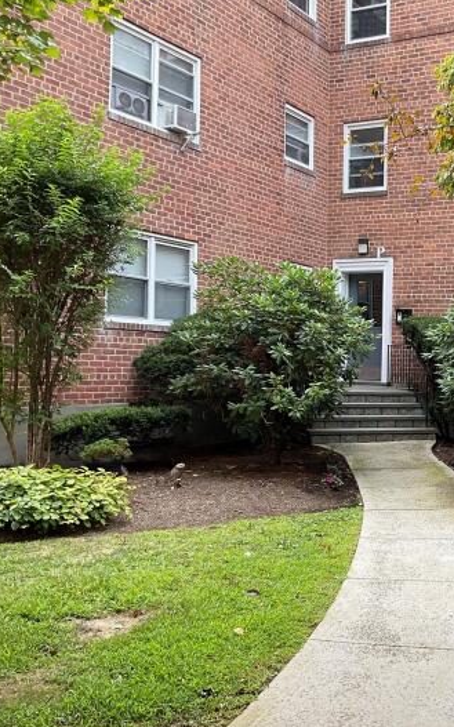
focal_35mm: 42
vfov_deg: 47.2
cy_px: 364
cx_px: 447
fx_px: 832
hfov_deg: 28.7
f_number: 1.8
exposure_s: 1/181
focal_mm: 3
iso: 16
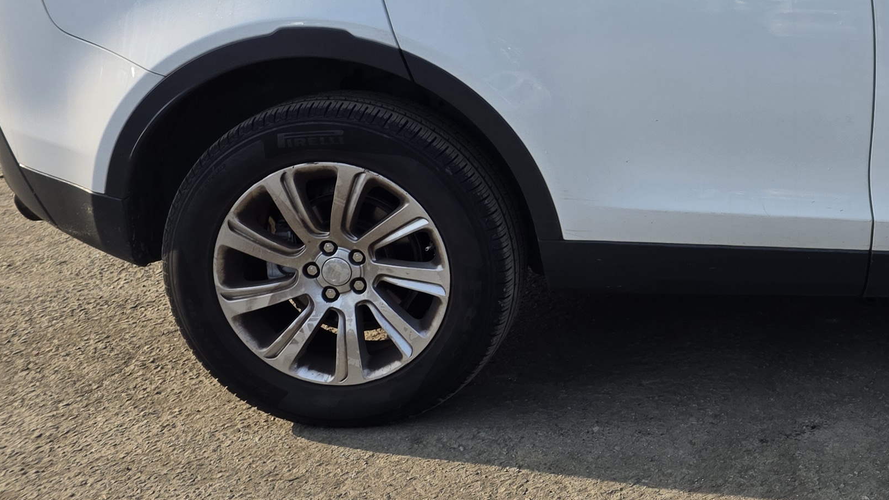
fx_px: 1461
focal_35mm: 62
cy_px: 120
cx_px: 894
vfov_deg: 19.3
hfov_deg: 31.3
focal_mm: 6.3
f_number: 1.7
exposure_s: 1/3336
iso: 80
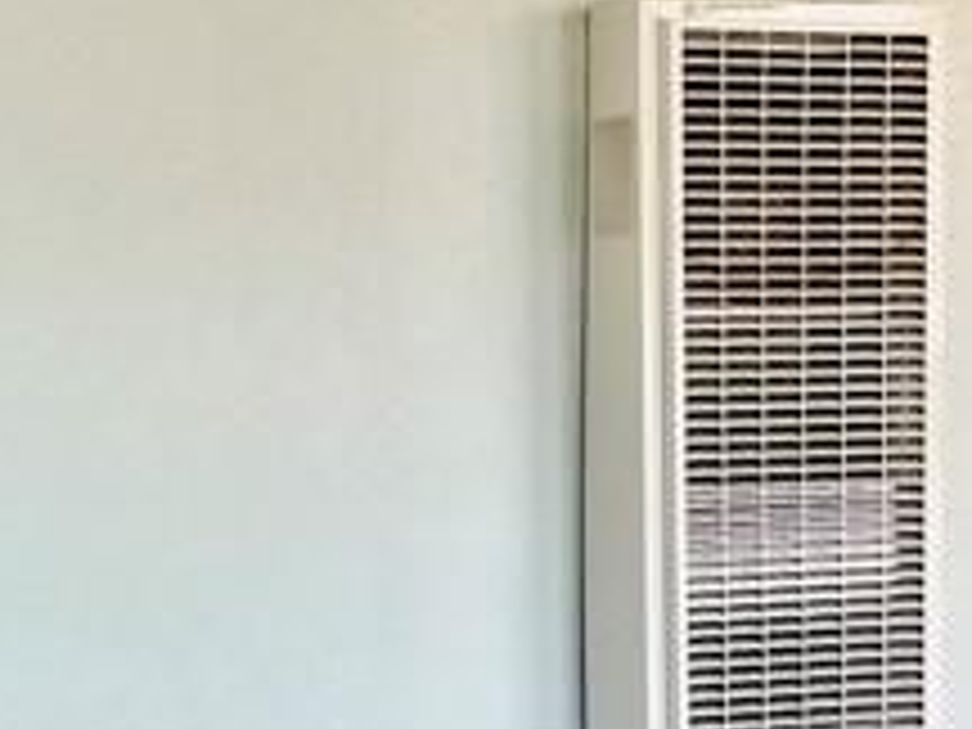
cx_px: 486
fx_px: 3454
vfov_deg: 11.9
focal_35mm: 123
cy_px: 684
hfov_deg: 16.0
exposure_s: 1/120
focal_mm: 5.7
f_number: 1.5
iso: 80
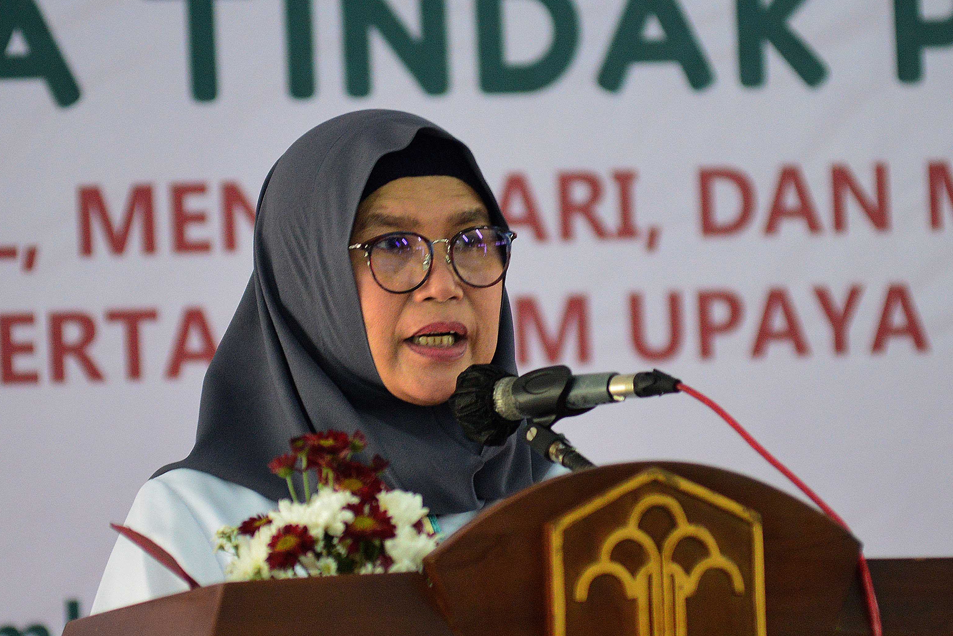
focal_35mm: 389
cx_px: 485
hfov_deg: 5.3
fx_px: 10302
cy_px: 377
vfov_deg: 3.5
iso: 2000
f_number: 3.2
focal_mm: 200
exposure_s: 1/100
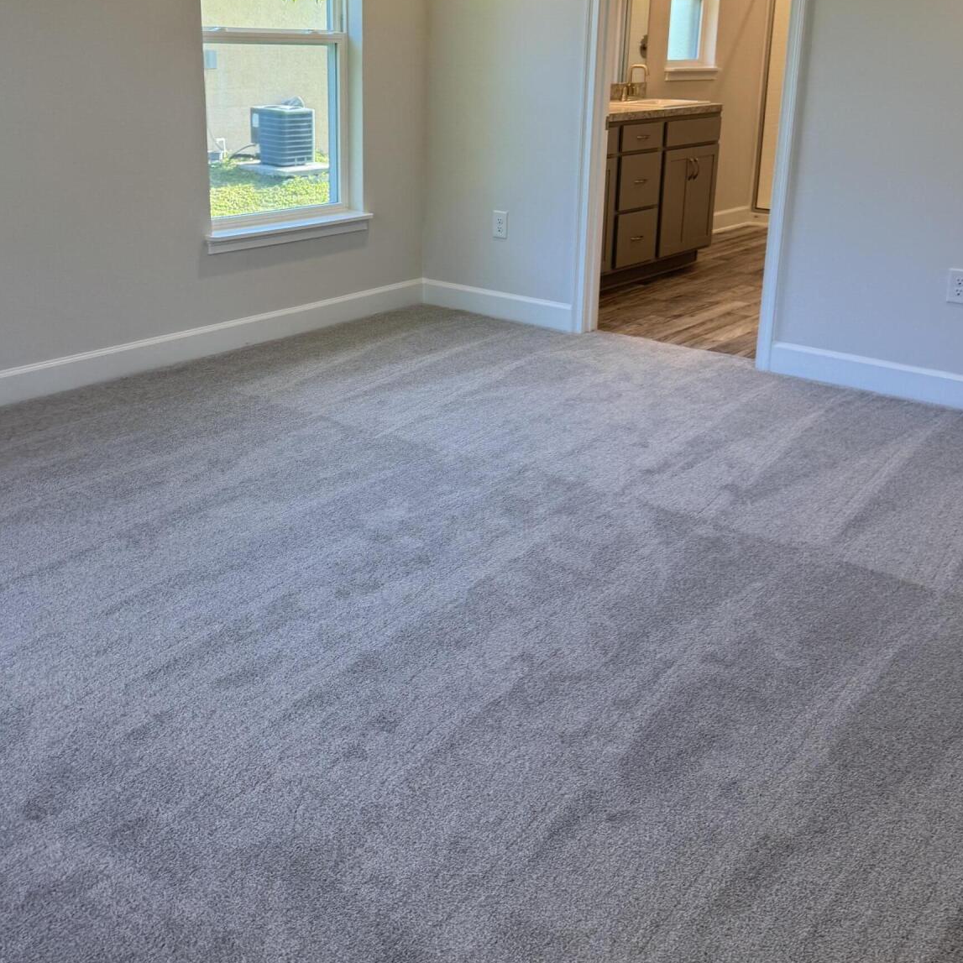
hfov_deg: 44.9
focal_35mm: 37
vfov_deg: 44.4
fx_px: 1165
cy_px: 343
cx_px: 468
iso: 100
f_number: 1.78
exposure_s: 1/120
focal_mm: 6.76
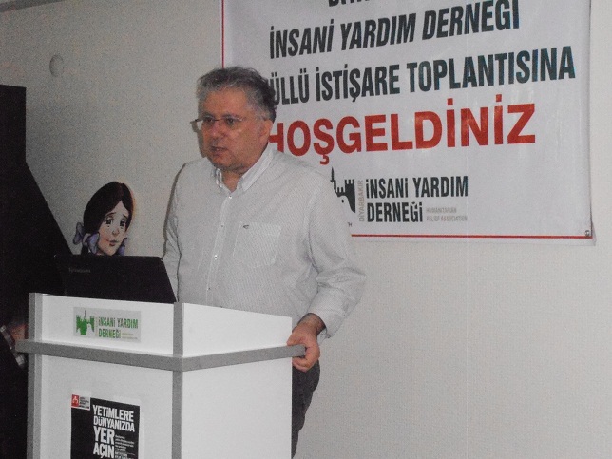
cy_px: 230
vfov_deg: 21.3
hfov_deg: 28.2
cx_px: 306
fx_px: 1220
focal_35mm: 69
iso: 1600
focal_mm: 12.29
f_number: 4.8
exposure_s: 1/250
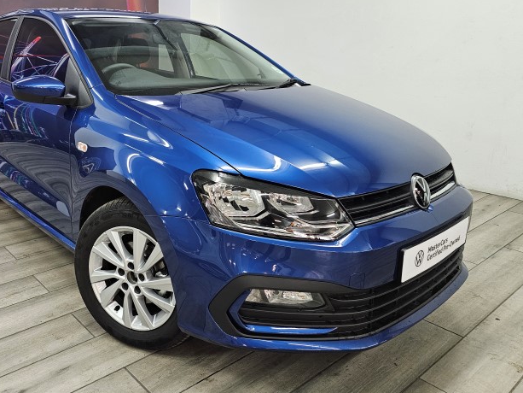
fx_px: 453
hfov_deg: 59.2
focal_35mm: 30
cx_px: 195
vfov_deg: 46.4
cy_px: 145
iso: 400
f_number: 1.7
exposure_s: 1/100
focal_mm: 6.3
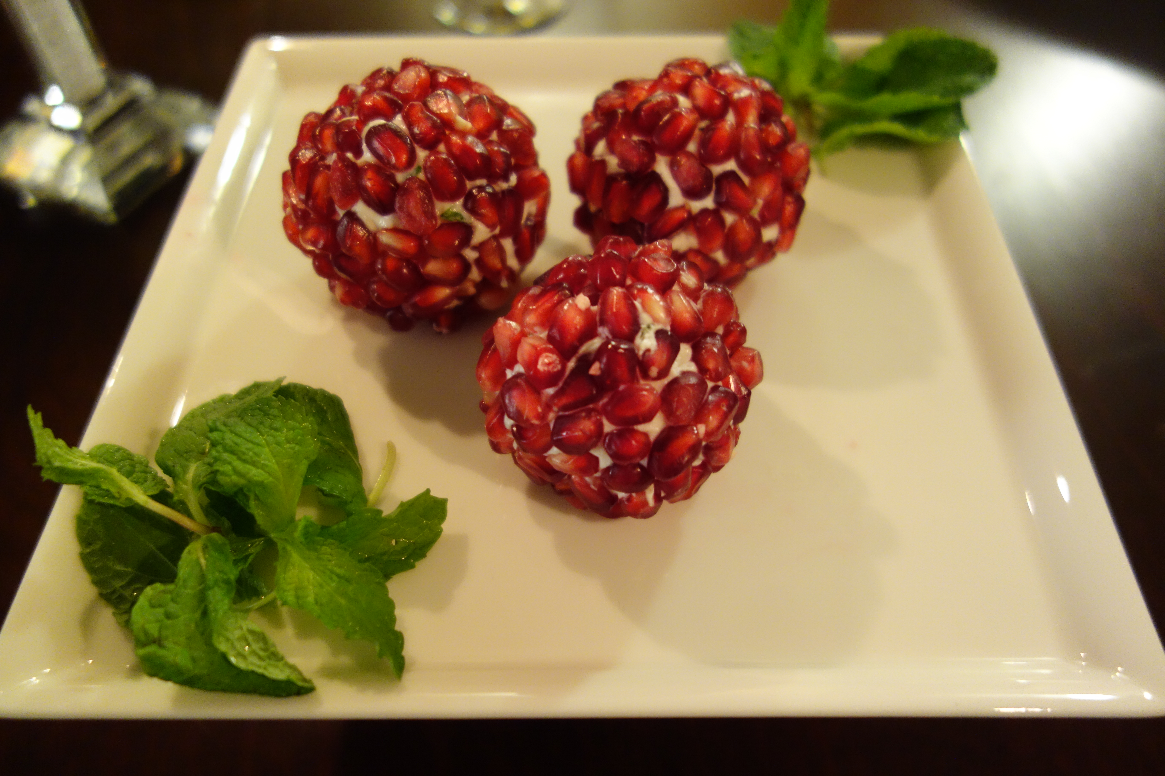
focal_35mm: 28
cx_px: 582
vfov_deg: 46.4
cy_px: 388
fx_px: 906
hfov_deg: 65.5
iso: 800
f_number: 1.8
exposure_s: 1/15
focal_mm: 10.4
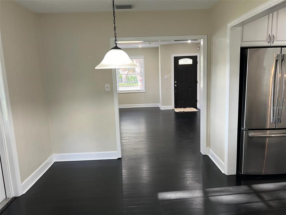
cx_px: 143
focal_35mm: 26
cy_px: 108
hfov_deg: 67.3
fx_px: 215
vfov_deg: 53.1
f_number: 1.5
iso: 80
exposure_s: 1/60
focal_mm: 5.7
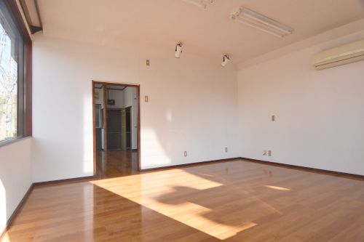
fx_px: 182
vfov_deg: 67.3
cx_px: 182
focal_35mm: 18
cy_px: 121
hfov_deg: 90.0
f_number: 8
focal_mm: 12
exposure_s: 1/200
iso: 400
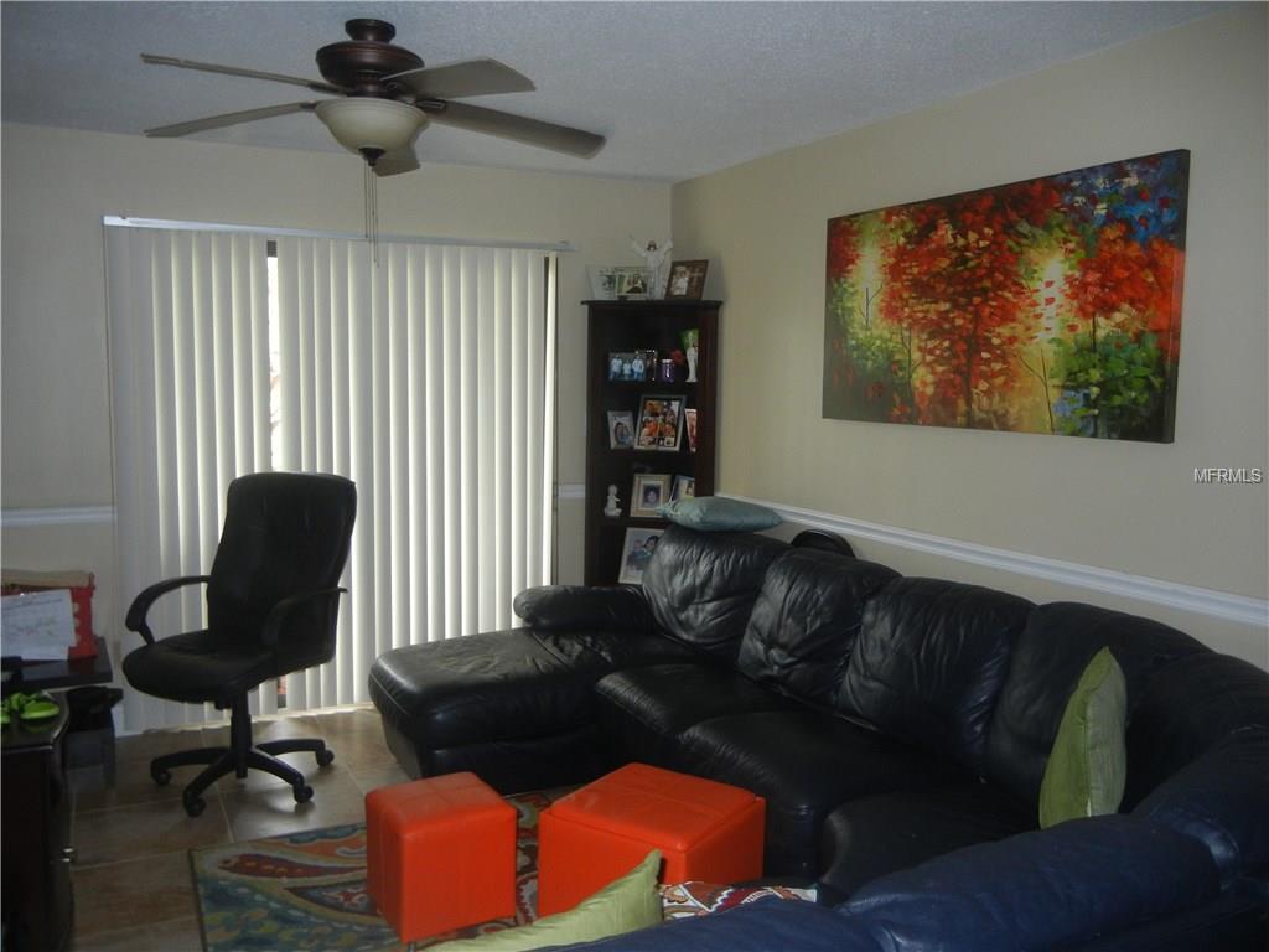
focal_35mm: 30
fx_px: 1100
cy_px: 476
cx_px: 634
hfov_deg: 60.0
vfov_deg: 46.8
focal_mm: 5.4
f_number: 3.5
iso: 226
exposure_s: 1/30
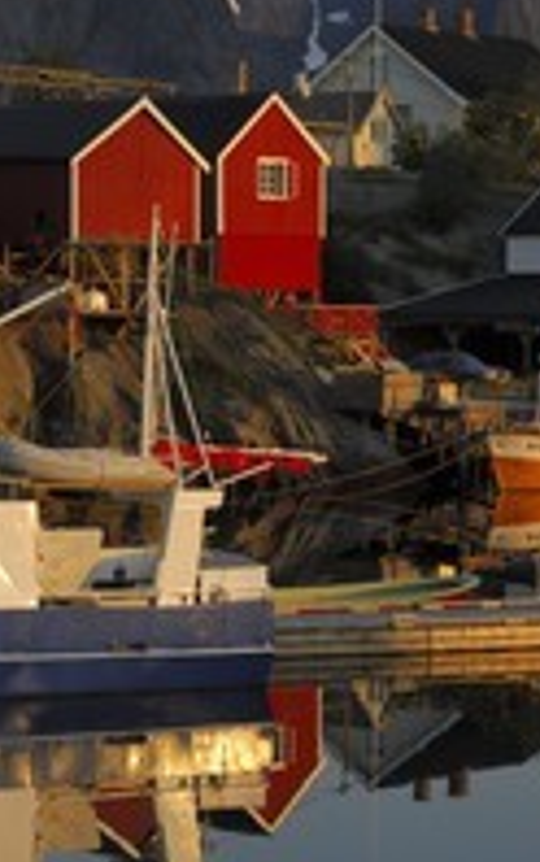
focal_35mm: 162
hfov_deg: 8.1
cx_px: 320
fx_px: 3809
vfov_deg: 12.9
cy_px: 296
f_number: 11
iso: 100
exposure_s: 1/60
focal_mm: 50
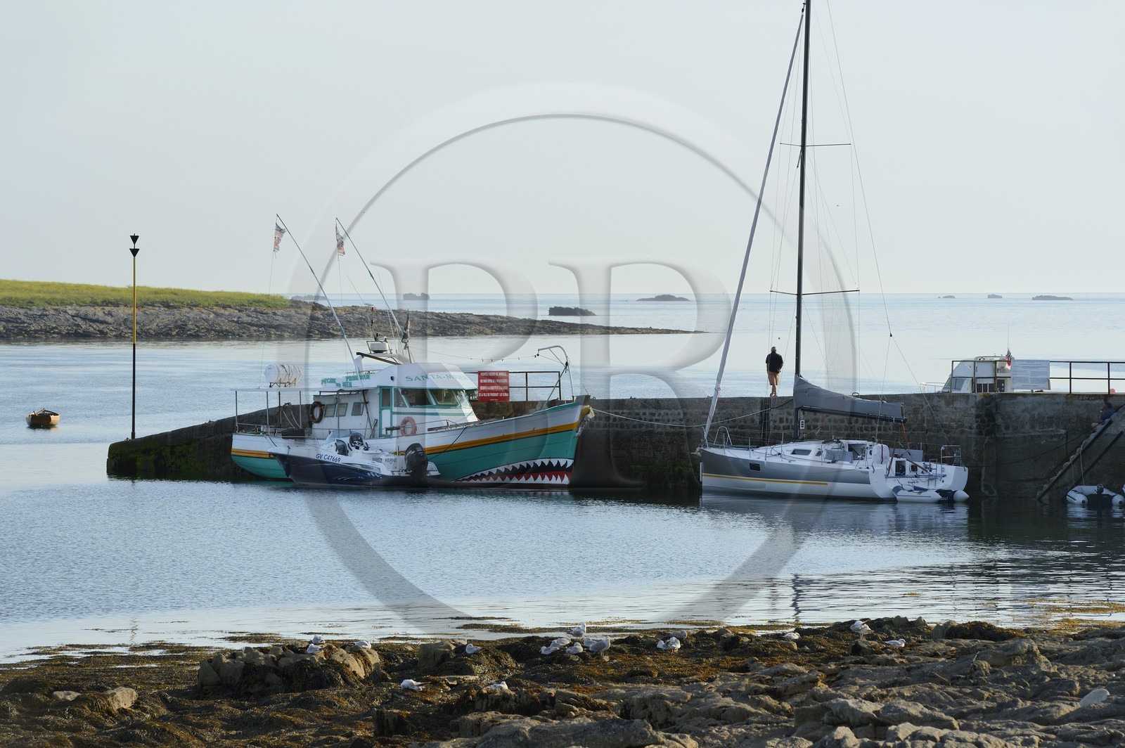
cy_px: 374
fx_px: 6245
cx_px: 562
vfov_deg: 6.9
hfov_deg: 10.3
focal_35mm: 200
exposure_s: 1/320
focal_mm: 200
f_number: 10
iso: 200
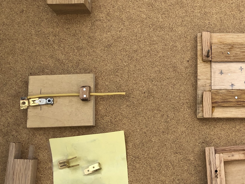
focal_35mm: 67
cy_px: 53
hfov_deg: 28.1
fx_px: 474
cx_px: 212
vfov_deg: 21.8
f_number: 1.8
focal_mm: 3.99
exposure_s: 1/873
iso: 20
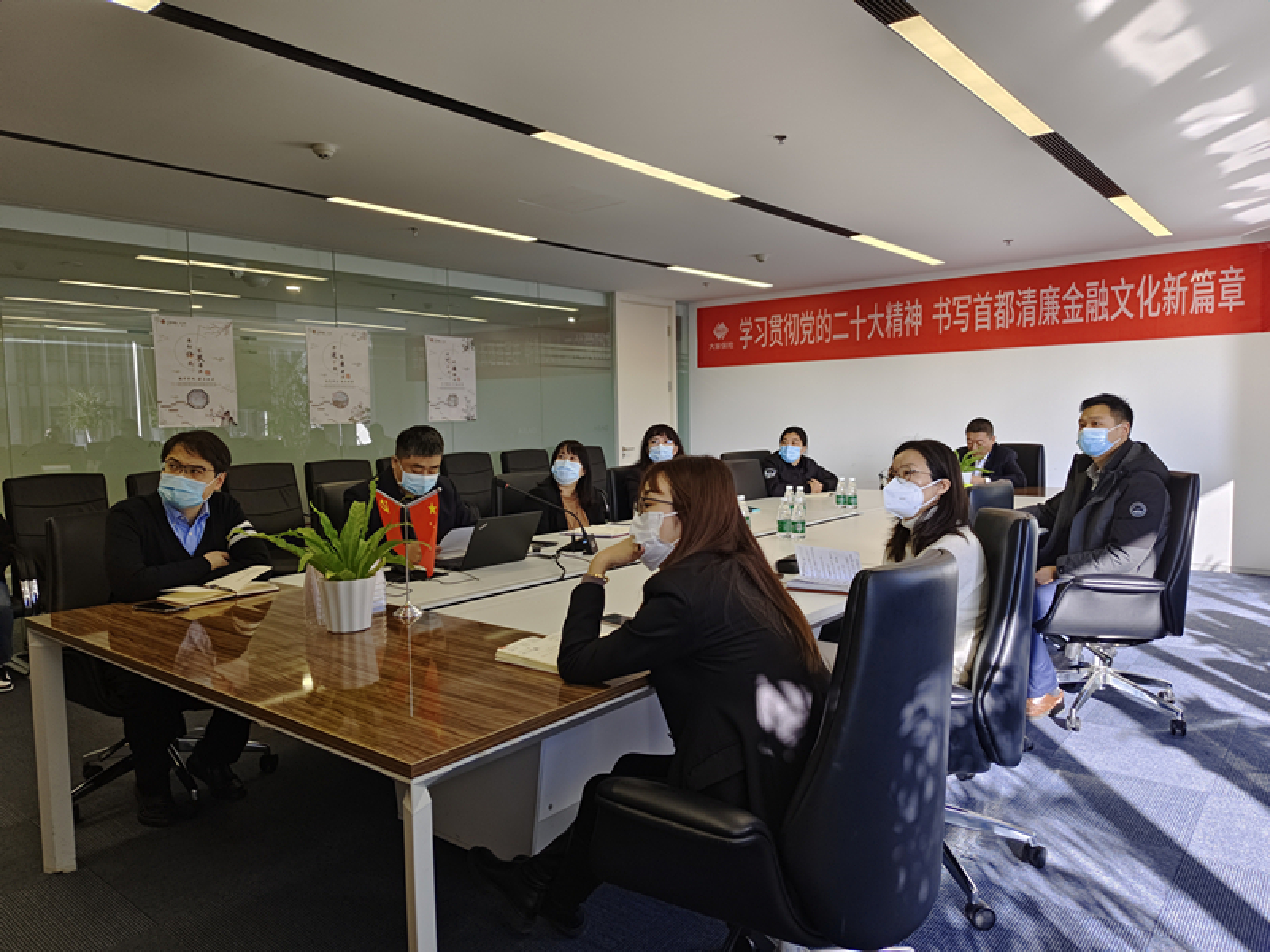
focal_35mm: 23
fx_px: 844
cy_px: 476
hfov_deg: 73.9
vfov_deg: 58.9
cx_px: 635
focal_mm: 5.56
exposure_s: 1/100
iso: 429
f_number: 1.88
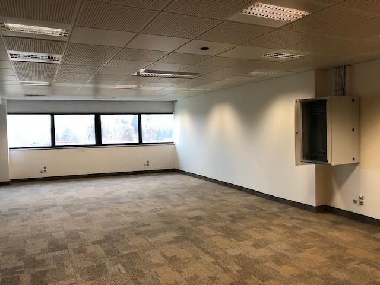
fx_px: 307
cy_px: 142
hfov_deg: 63.4
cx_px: 190
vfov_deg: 49.7
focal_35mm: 28
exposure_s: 1/25
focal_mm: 3.99
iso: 40
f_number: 1.8
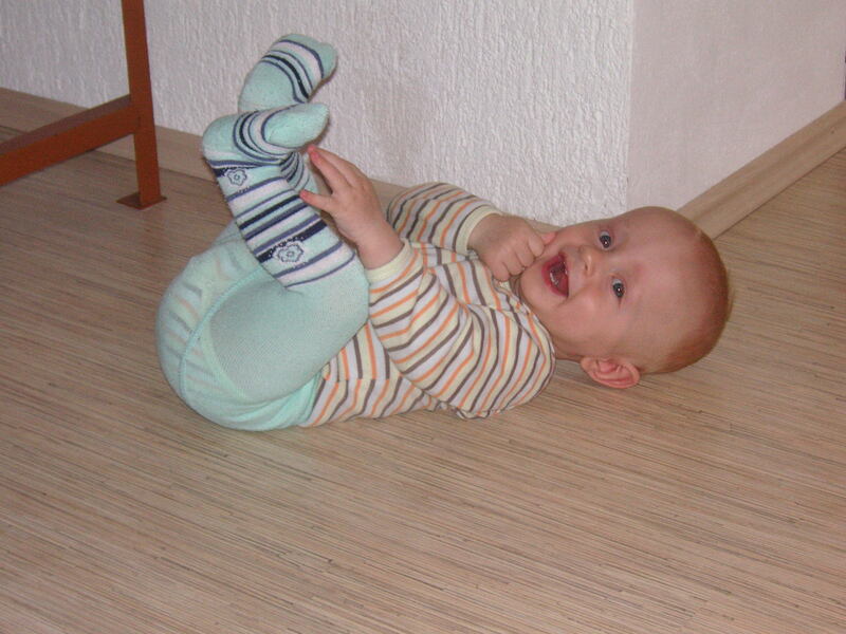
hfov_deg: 25.7
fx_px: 1857
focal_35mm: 76
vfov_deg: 19.4
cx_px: 423
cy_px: 317
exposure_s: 1/90
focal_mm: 12.6
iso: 160
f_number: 4.4
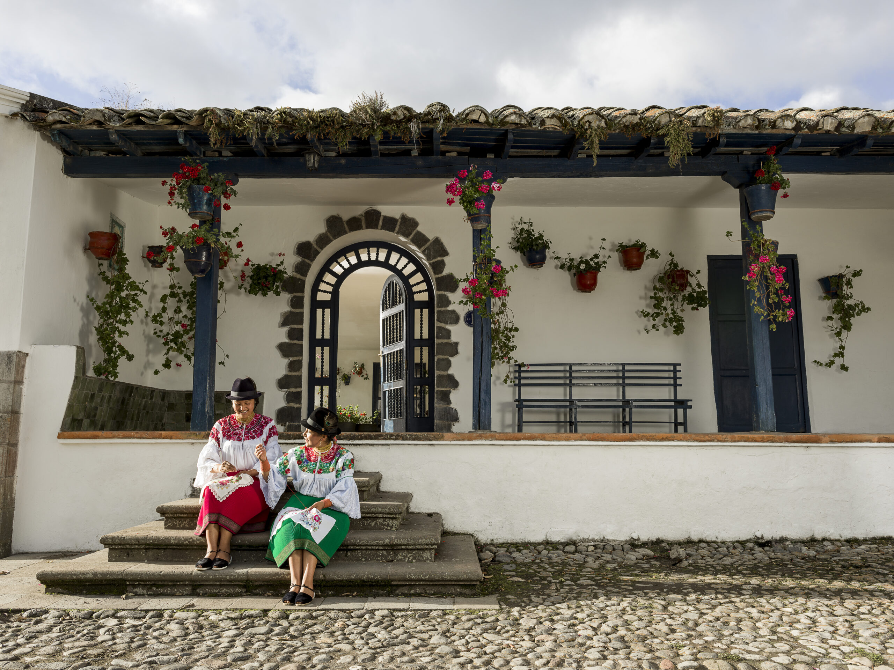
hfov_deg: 65.3
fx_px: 697
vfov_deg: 51.3
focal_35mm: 27
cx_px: 447
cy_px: 335
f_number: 8
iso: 200
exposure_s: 1/125
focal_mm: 35
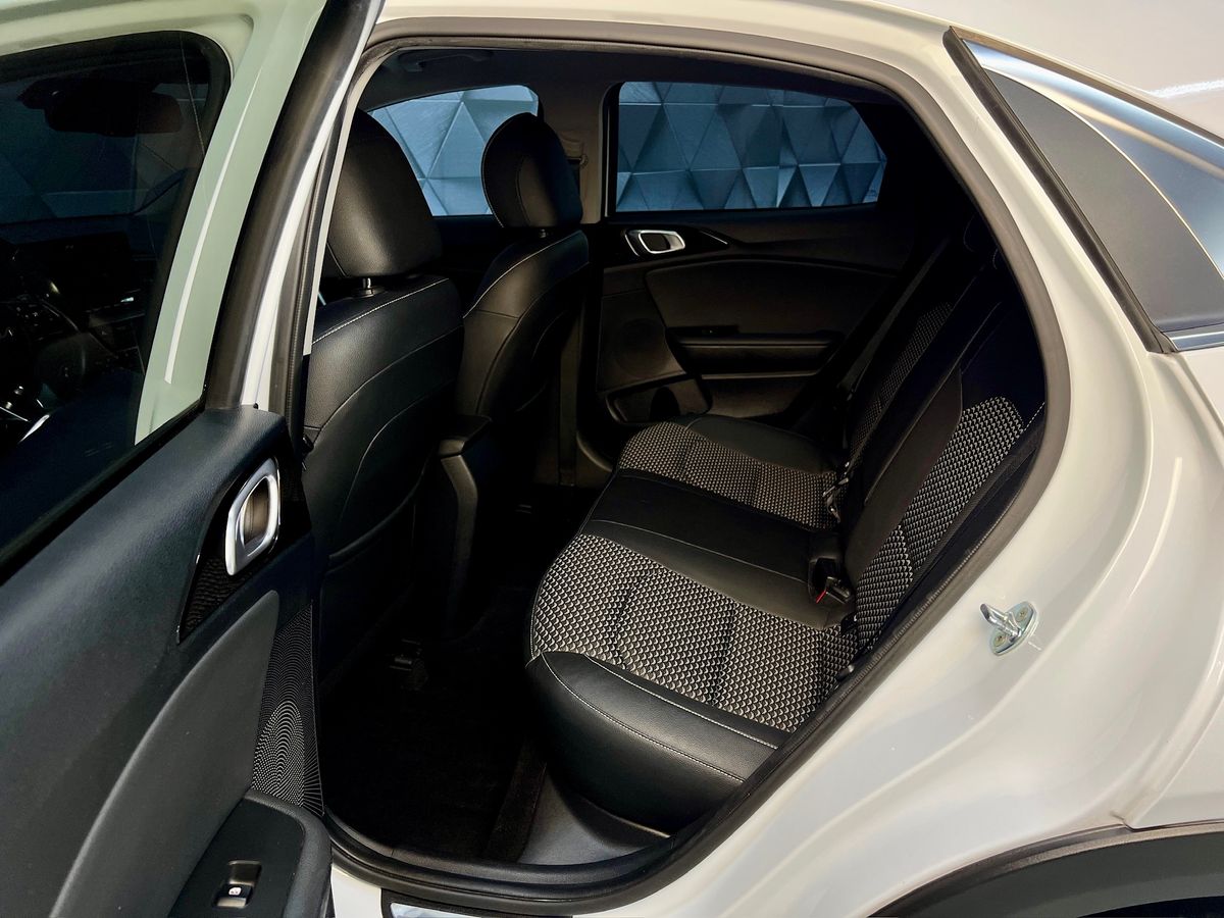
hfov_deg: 67.3
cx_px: 612
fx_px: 919
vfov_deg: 53.1
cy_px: 459
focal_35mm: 26
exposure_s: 1/100
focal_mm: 5.7
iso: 100
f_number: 1.5
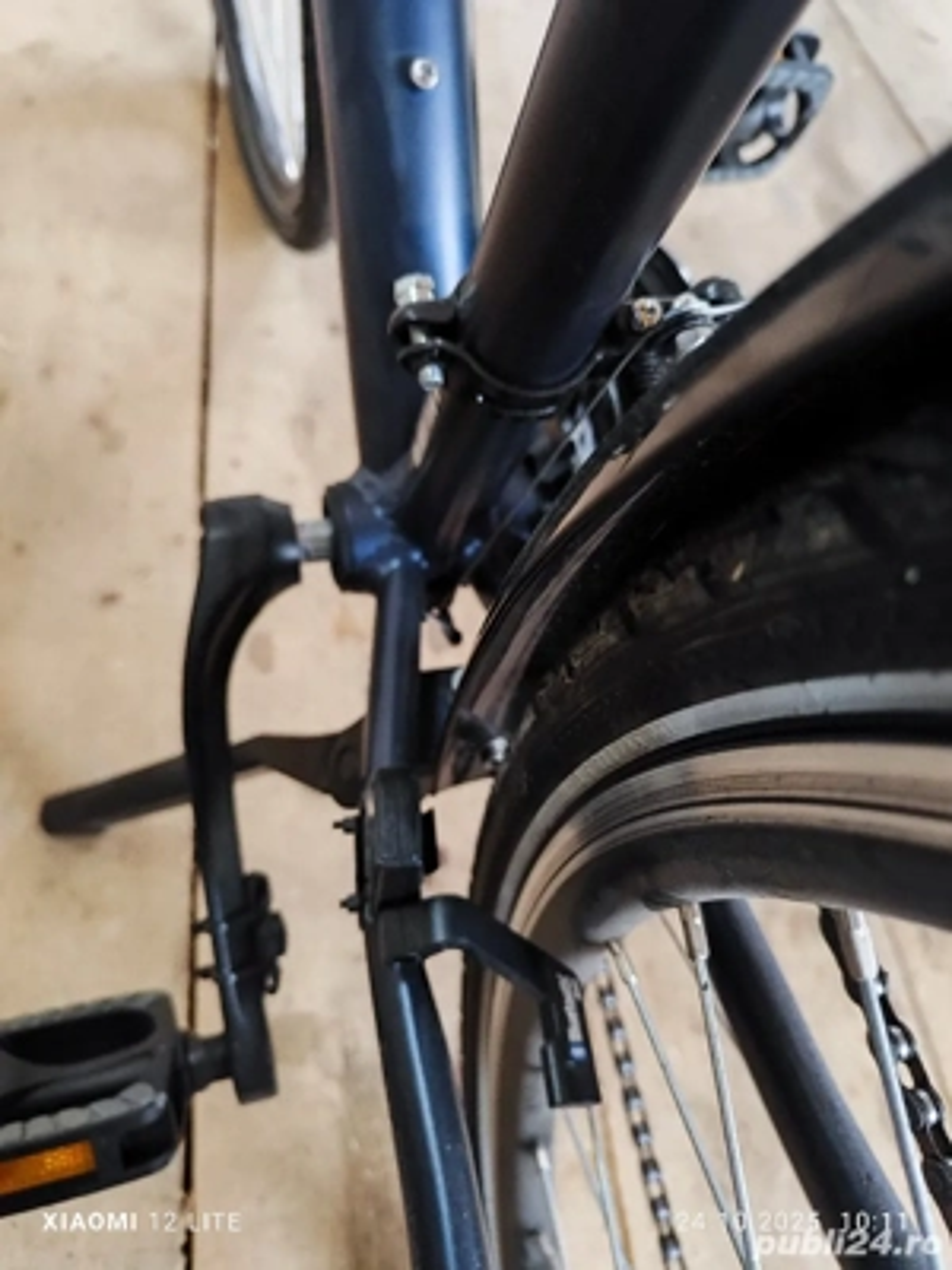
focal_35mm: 23
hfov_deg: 58.9
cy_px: 635
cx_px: 476
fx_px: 843
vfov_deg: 73.9
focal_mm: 5.59
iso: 1869
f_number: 1.88
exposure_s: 1/13
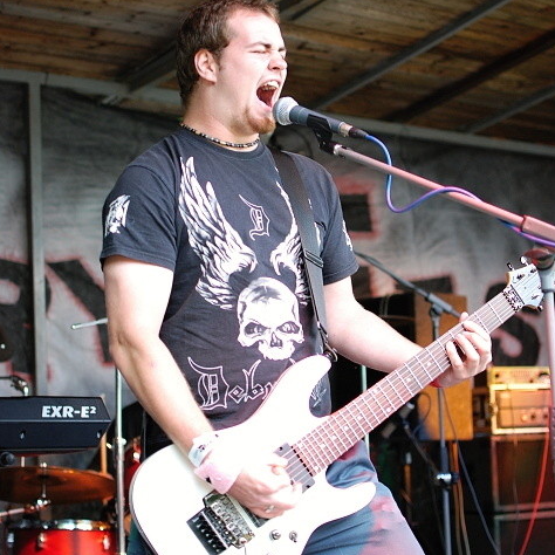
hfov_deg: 25.5
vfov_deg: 25.5
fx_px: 1227
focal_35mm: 68
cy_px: 256
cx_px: 280
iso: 250
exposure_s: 1/60
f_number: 1.8
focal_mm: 35
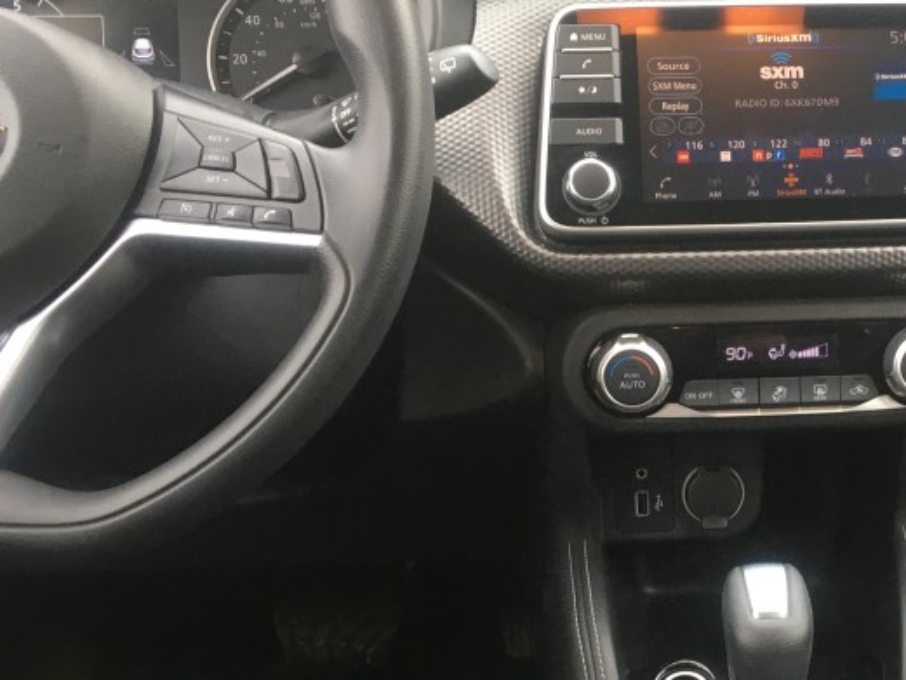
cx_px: 784
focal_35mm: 57
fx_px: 1492
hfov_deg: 32.4
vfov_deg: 25.6
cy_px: 424
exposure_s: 1/30
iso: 32
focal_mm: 4.15
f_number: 2.2
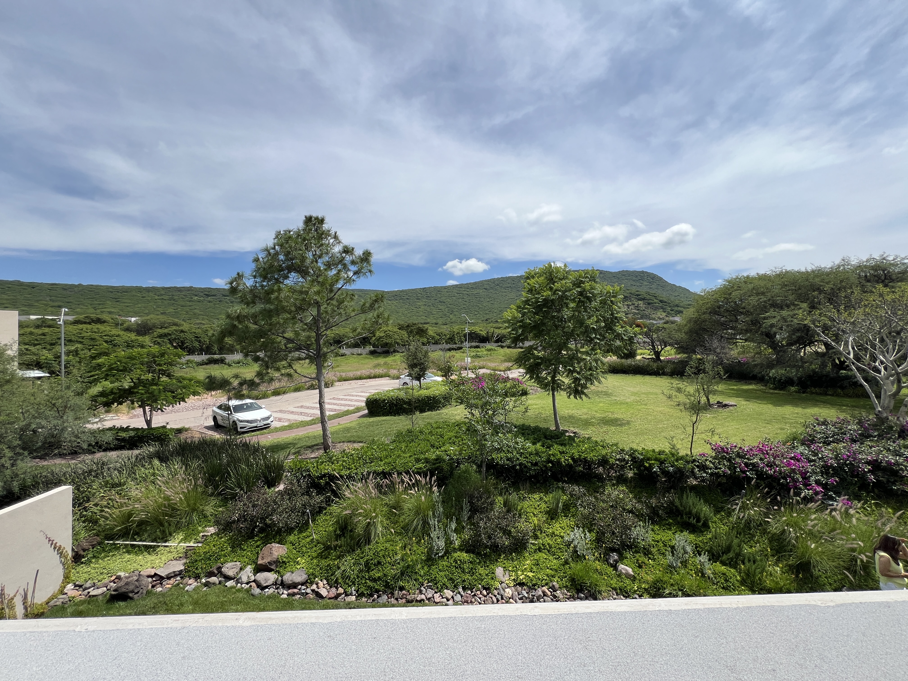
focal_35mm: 13
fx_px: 341
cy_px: 340
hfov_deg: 106.2
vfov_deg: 89.9
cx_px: 454
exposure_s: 1/2016
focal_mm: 1.57
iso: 32
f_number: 1.8
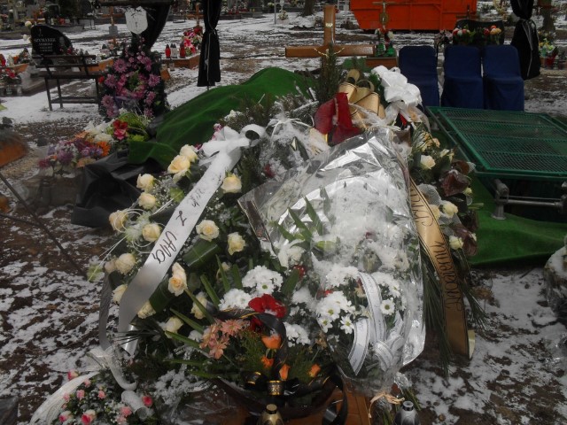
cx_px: 284
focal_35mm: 35
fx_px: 573
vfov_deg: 40.7
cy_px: 212
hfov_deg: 52.6
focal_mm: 6.3
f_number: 3.2
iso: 100
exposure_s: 1/500
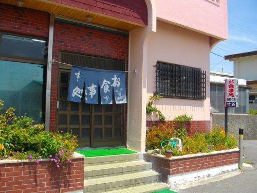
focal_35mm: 31
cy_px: 96
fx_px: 230
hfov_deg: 58.4
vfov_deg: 45.4
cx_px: 128
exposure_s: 1/125
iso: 100
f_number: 8.8
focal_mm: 5.7
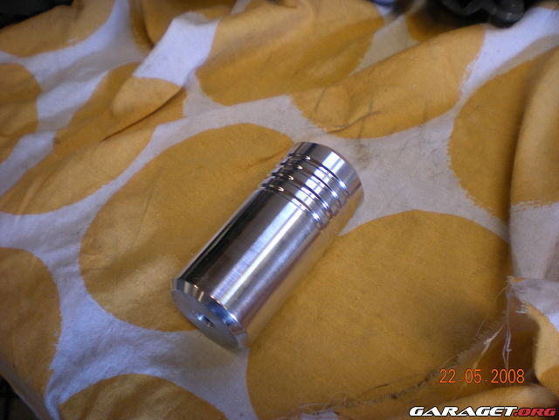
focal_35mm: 38
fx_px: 614
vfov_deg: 37.7
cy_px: 210
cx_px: 280
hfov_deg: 49.0
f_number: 3.1
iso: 172
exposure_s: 1/71.5
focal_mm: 6.3
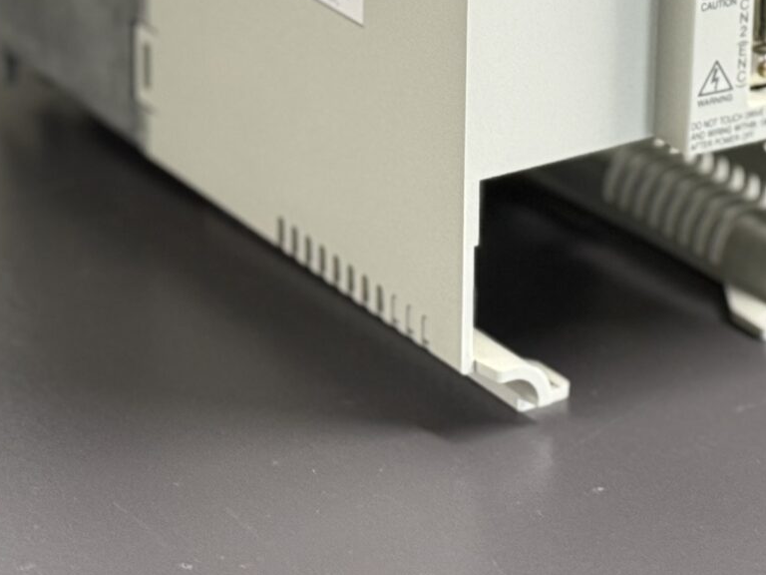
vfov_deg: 9.2
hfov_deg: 12.3
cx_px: 529
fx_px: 3541
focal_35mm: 160
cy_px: -109
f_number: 1.78
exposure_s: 1/33
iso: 200
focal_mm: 6.76
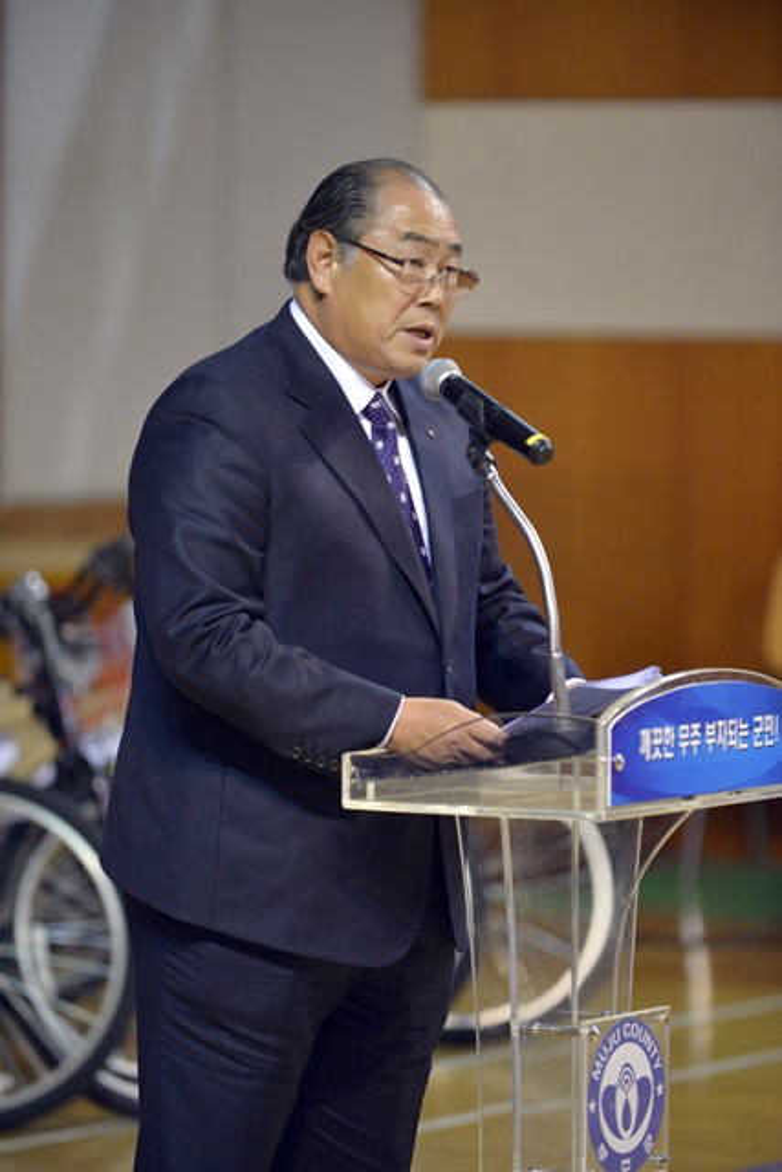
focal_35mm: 200
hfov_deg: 6.9
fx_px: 6513
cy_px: 586
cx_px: 391
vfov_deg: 10.3
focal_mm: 200
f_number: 2.8
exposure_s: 1/250
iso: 2500
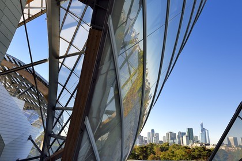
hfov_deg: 67.4
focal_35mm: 27
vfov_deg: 47.9
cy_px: 80
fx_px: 181
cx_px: 121
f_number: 13
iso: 200
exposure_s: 1/160
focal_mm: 27
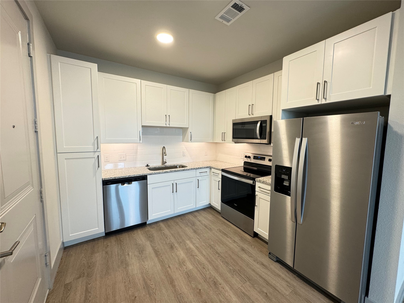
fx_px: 163
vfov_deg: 85.7
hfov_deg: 102.1
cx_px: 202
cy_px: 152
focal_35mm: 14
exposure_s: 1/60
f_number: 2.2
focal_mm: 2.22
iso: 200
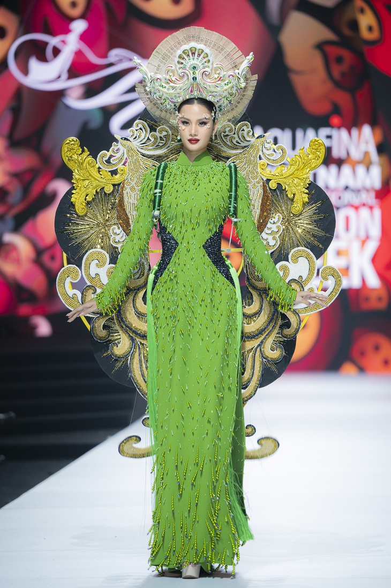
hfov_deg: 7.6
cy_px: 294
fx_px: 2936
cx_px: 196
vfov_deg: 11.4
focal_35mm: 180
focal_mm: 180
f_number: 3.2
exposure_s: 1/160
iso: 400
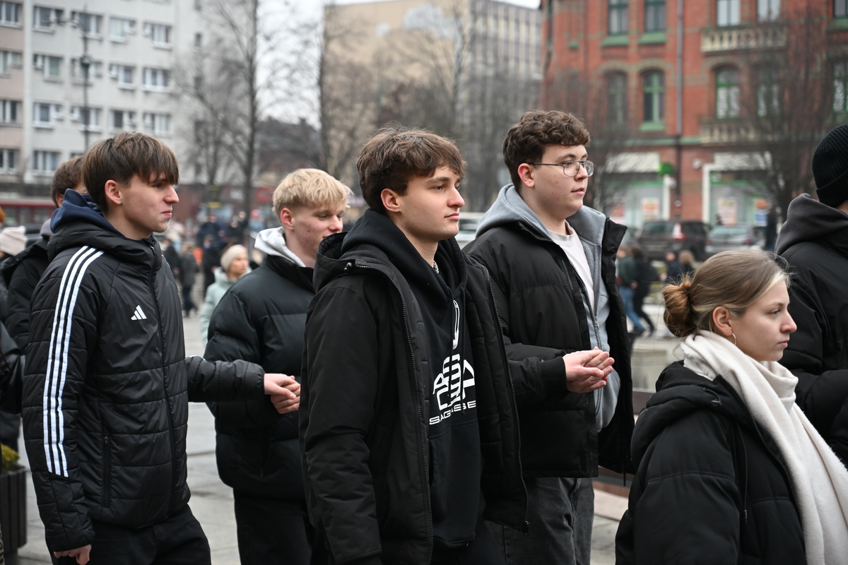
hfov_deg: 28.8
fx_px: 1649
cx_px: 424
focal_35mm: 70
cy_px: 282
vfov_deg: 19.5
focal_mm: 70
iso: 2000
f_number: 4
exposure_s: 1/800
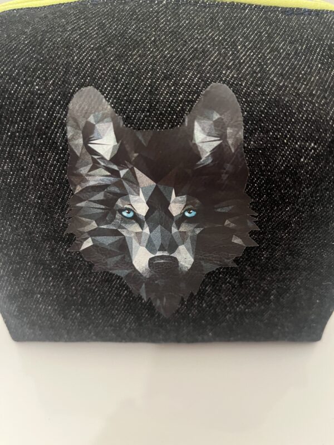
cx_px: 167
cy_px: 222
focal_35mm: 26
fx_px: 334
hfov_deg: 53.1
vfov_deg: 67.3
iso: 500
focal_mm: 5.1
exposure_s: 1/33
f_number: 1.6
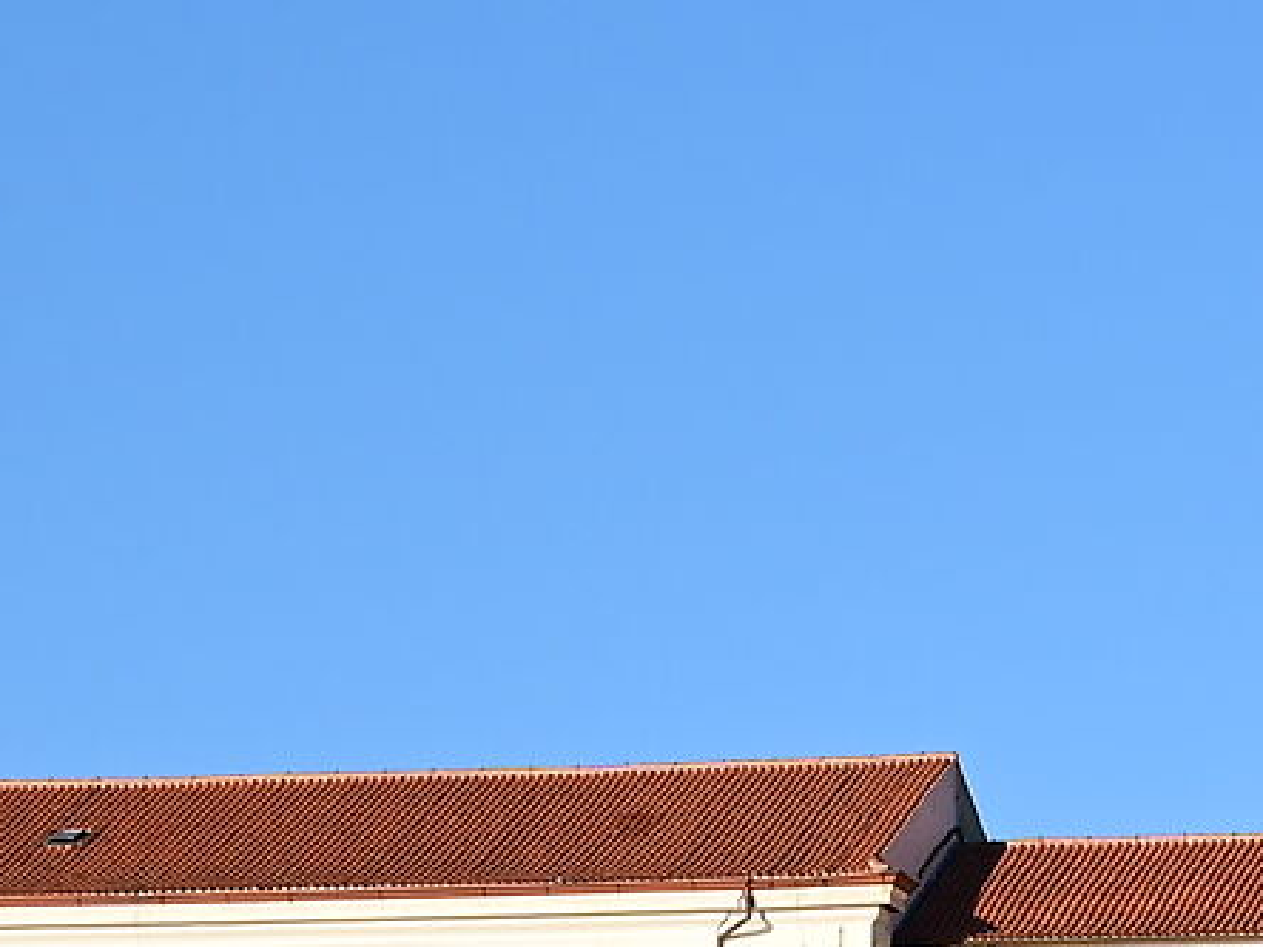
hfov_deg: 6.1
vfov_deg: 4.6
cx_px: 2094
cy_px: 1547
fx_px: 11748
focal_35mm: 322
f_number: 4
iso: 100
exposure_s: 1/1000
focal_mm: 62
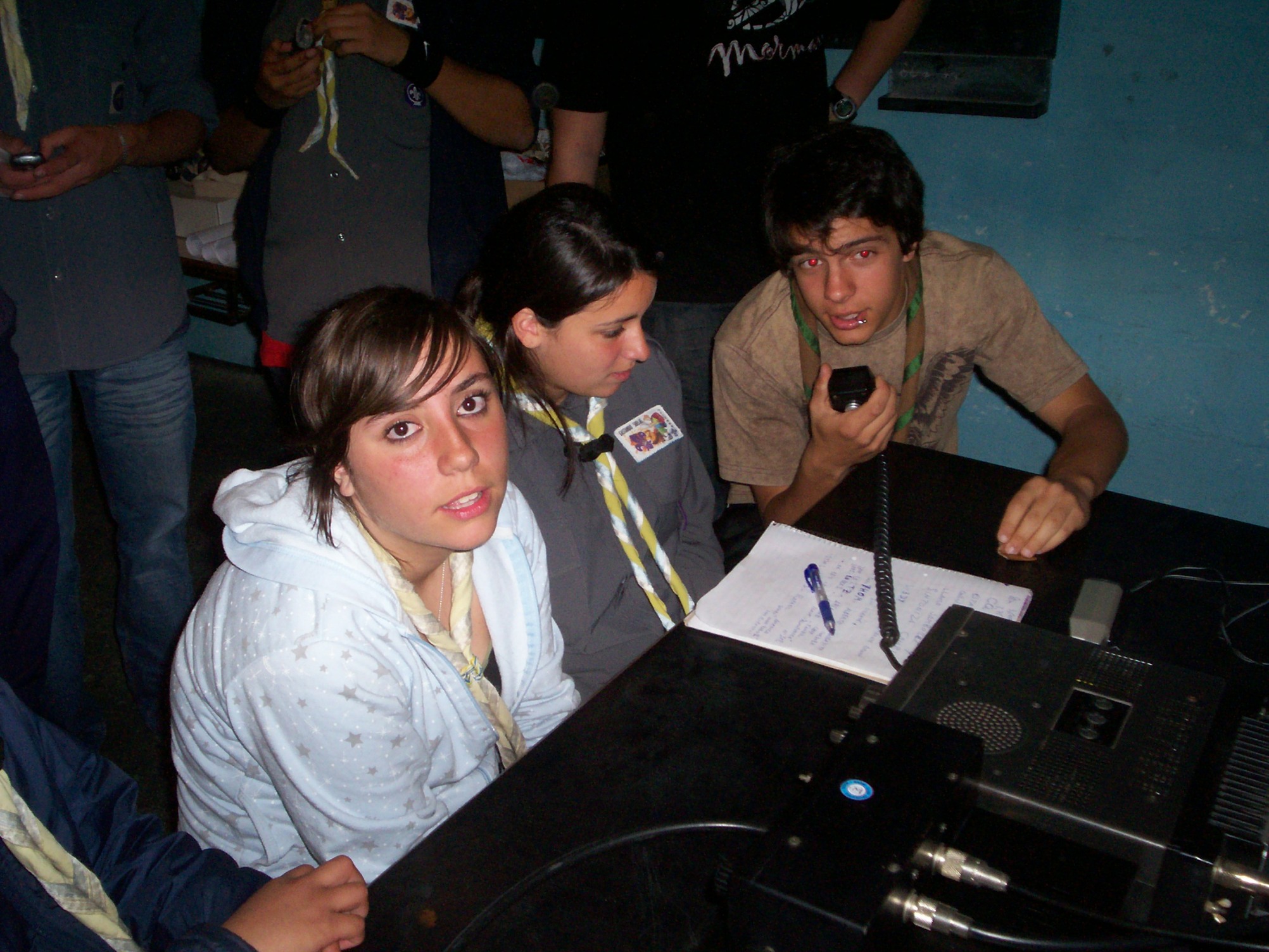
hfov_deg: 51.4
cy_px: 476
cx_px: 634
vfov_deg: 39.7
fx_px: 1320
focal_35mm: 36
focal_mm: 5.9
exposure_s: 1/64
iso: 140
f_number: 4.5
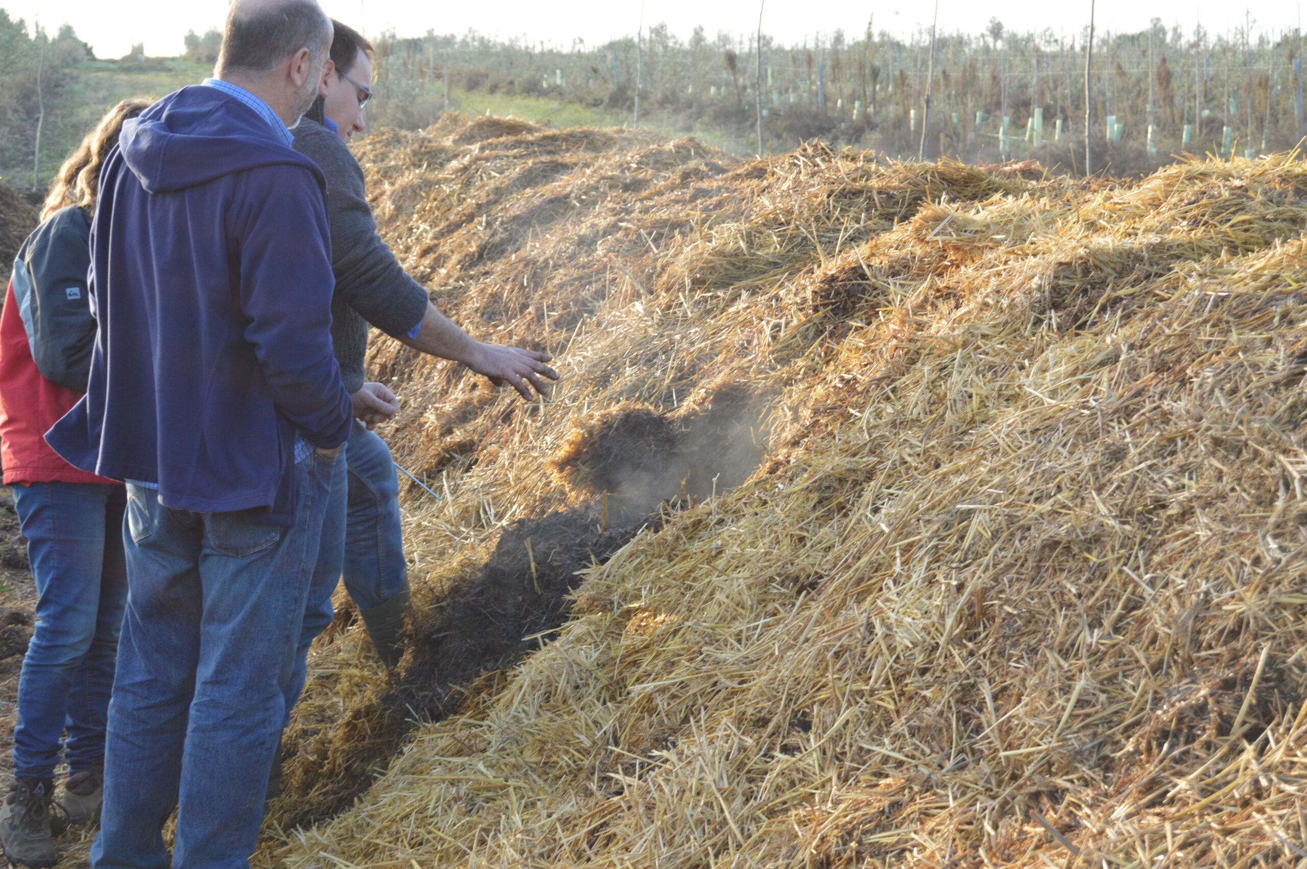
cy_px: 434
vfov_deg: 16.5
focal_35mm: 82
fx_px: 2992
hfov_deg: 24.6
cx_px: 654
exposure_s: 1/125
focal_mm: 55
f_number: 8
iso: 400
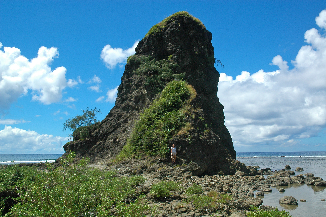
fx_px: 326
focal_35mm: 36
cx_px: 163
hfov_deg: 53.2
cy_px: 108
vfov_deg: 36.8
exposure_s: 1/400
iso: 200
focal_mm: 24
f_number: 10
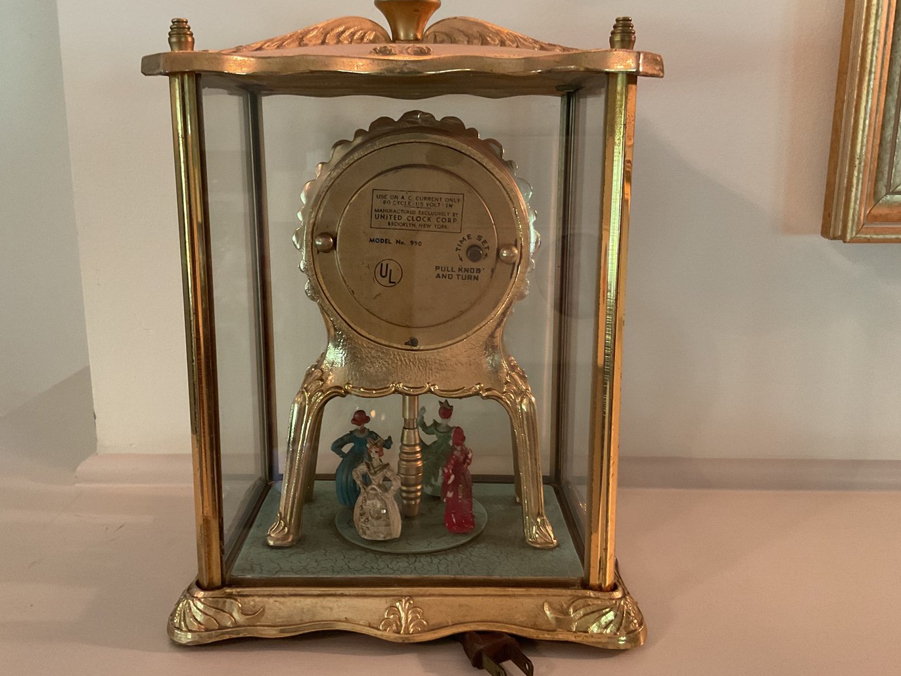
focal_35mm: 32
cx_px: 422
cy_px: 326
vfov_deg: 44.2
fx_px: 833
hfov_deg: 56.8
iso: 250
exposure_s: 1/60
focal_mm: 3
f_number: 1.8
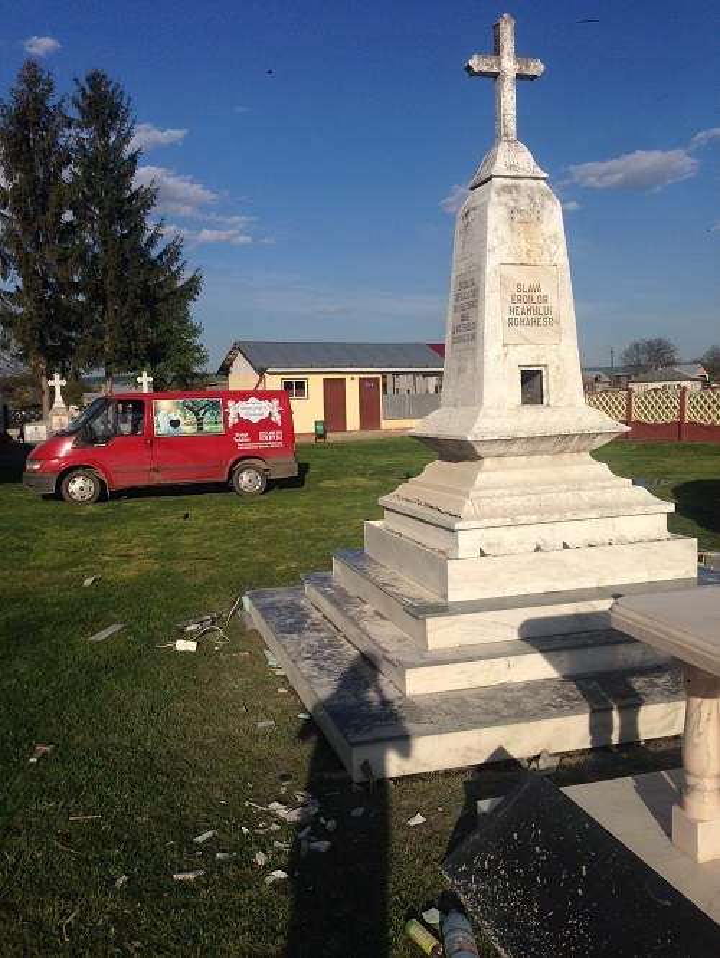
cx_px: 360
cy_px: 479
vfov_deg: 55.3
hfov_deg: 43.0
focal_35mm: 33
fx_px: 915
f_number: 2.4
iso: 50
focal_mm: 4.12
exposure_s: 1/3195
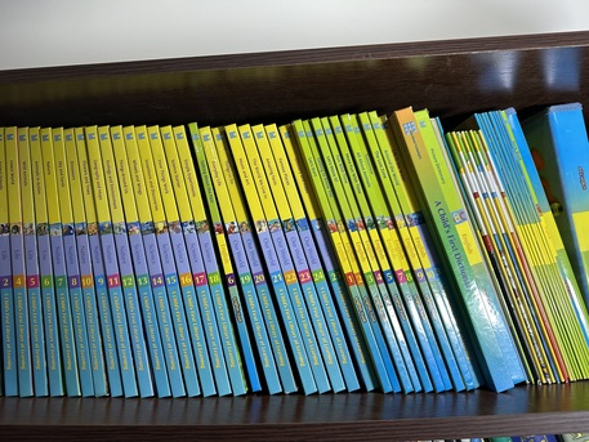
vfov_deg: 56.8
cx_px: 294
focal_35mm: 24
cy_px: 221
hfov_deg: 71.6
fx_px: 408
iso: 160
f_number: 1.78
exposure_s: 1/120
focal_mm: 6.86
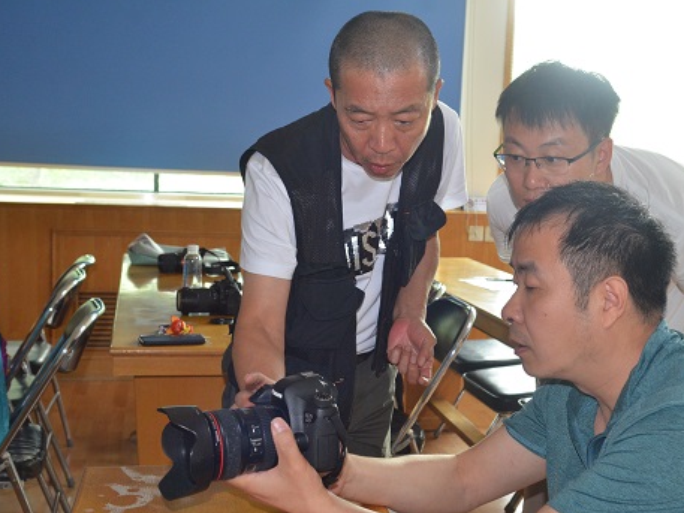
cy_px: 260
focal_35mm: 52
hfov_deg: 37.1
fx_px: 1019
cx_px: 382
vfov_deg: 28.3
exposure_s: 1/60
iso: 1600
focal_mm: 31
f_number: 5.6
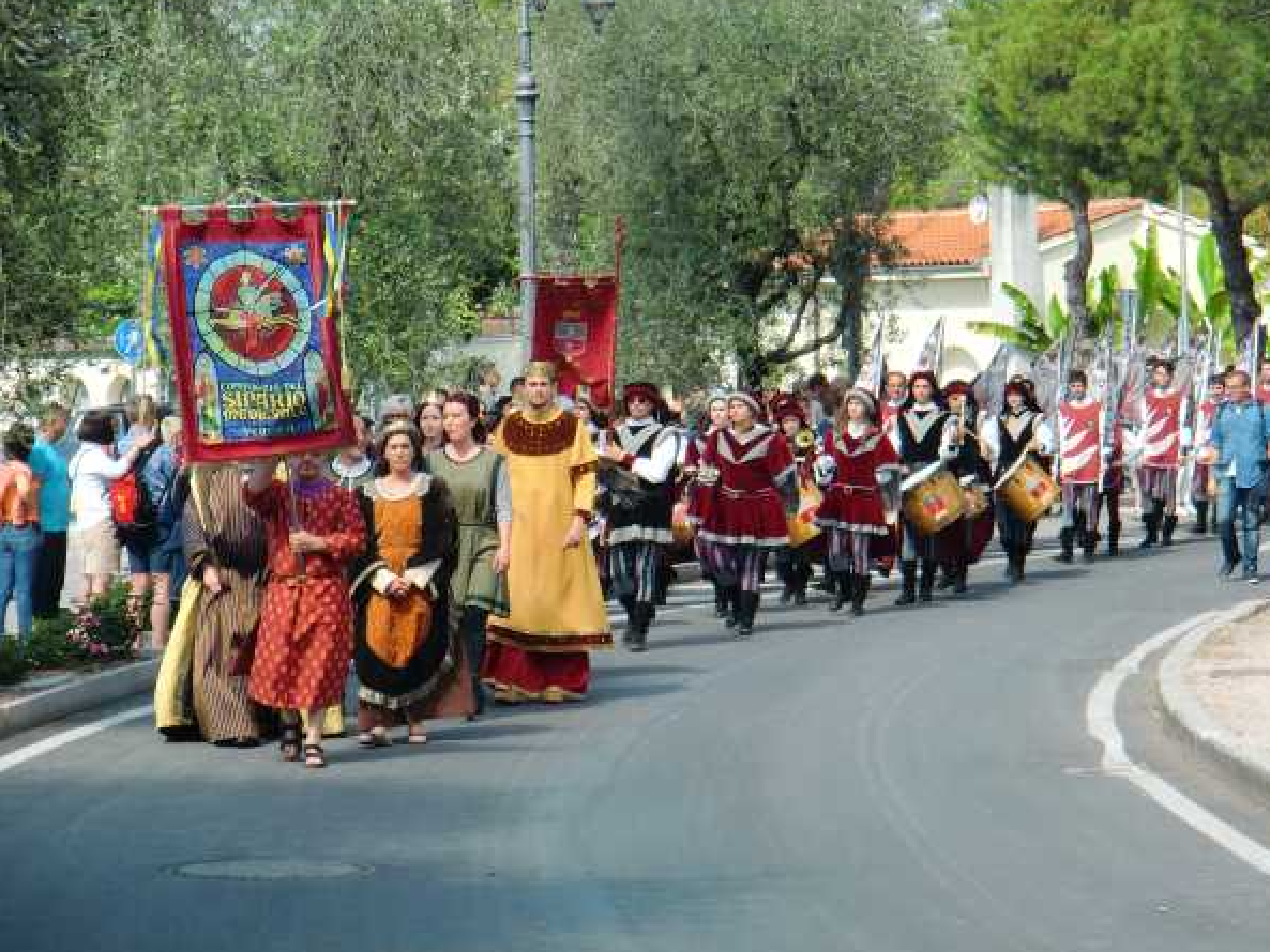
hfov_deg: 16.0
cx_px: 683
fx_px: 4514
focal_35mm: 123
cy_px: 454
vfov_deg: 12.1
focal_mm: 19.98
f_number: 5.4
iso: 100
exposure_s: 1/250
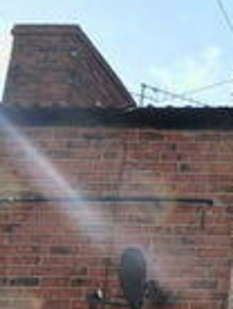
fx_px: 653
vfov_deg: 23.4
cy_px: 406
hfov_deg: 15.3
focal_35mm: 73
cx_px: 495
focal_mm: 10
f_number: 10
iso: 400
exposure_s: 1/250
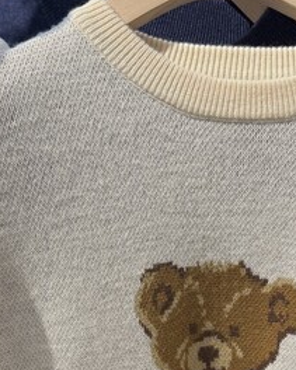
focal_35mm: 71
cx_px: 187
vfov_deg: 25.5
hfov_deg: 21.5
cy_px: 369
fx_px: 778
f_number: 1.78
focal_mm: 6.76
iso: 64
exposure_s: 1/100
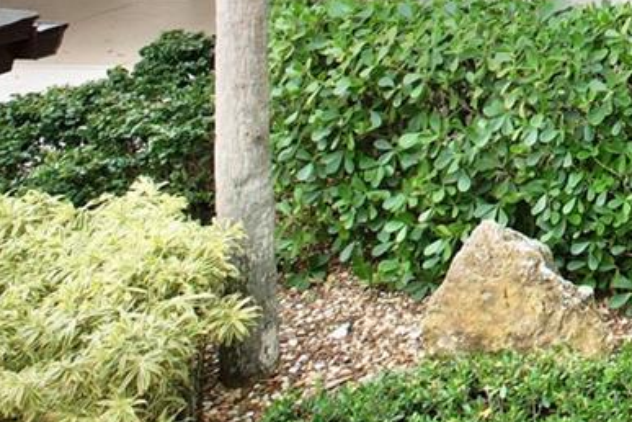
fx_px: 1597
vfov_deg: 13.2
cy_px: -389
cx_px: 1241
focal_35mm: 91
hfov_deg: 17.0
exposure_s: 1/120
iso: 110
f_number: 2.8
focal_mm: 8.38
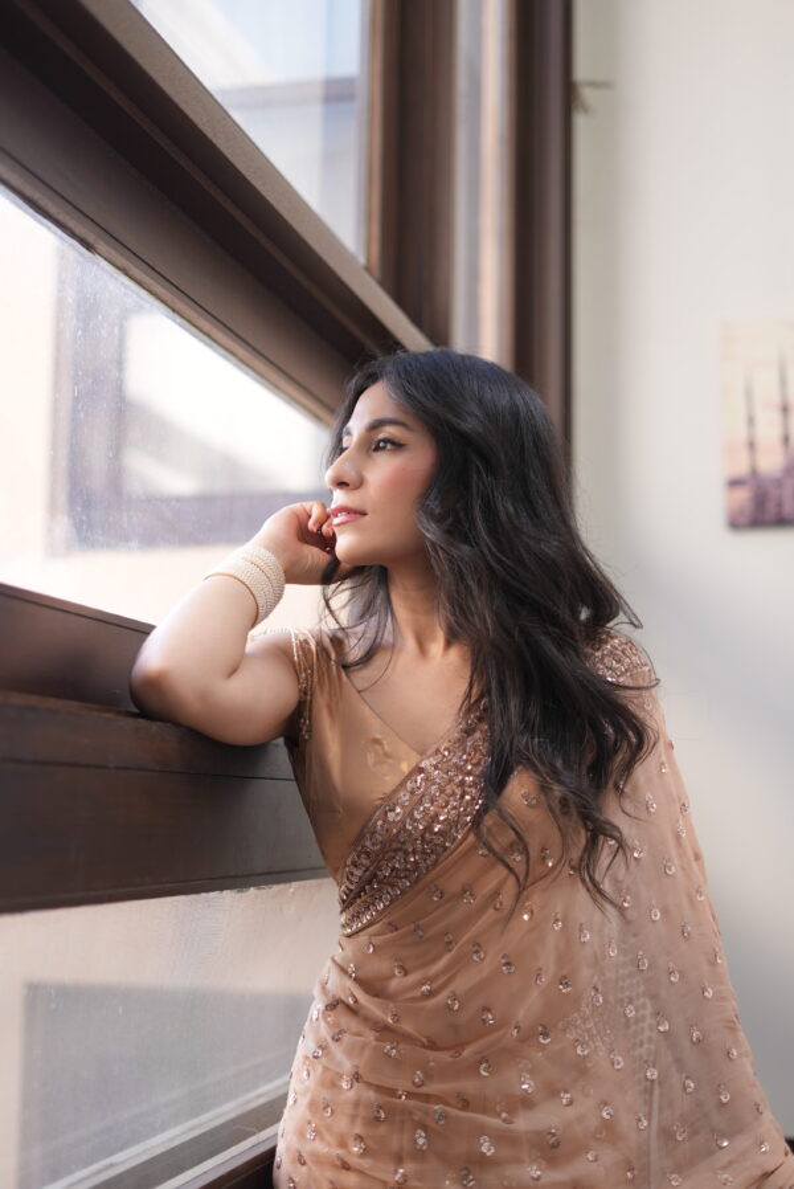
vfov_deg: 39.6
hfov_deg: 27.0
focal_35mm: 50
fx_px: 1651
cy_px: 594
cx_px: 397
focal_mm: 50
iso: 160
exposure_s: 1/160
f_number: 2.2
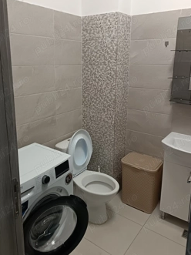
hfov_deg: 48.1
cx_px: 85
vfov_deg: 61.3
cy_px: 107
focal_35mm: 29
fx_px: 213
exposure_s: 1/33.3
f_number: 1.75
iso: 747
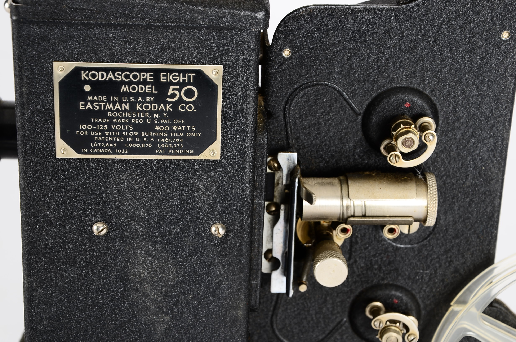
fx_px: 1502
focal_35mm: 105
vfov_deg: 13.0
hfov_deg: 19.5
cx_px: 258
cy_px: 171
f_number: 10
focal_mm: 70
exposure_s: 1/100
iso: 100
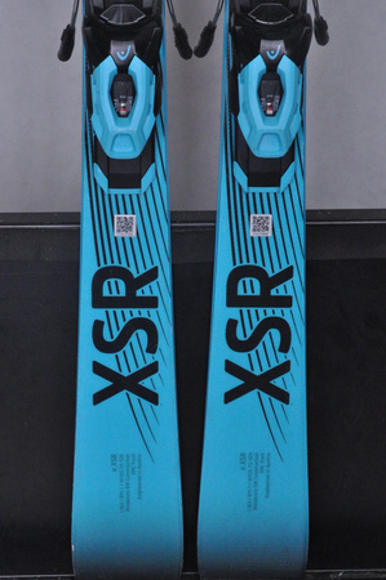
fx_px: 1813
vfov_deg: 18.2
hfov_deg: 12.2
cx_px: 193
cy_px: 290
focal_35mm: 112
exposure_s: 1/125
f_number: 9.5
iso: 3200
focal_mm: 75
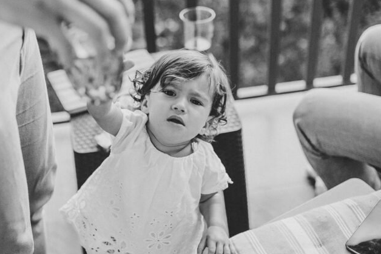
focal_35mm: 57
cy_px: 112
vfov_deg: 23.8
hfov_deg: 35.0
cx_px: 163
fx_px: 603
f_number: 2
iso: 1600
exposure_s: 1/4000
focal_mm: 35
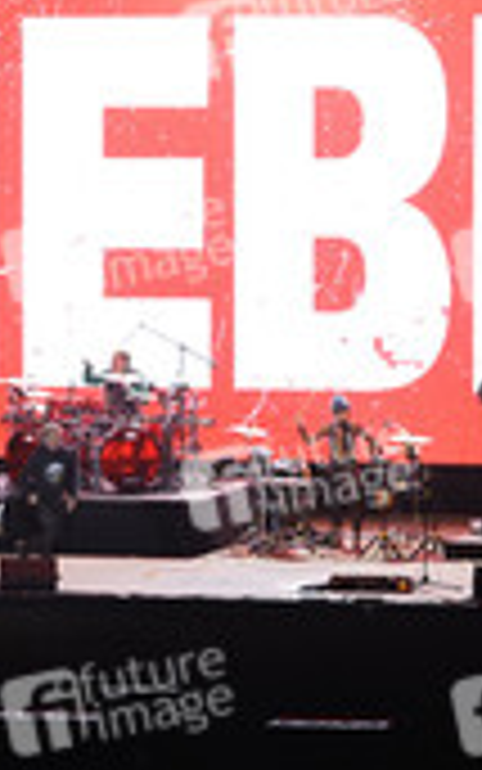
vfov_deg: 9.2
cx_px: 178
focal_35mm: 228
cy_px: 365
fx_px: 4788
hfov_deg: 5.8
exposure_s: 1/400
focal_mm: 85
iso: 1600
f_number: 2.8
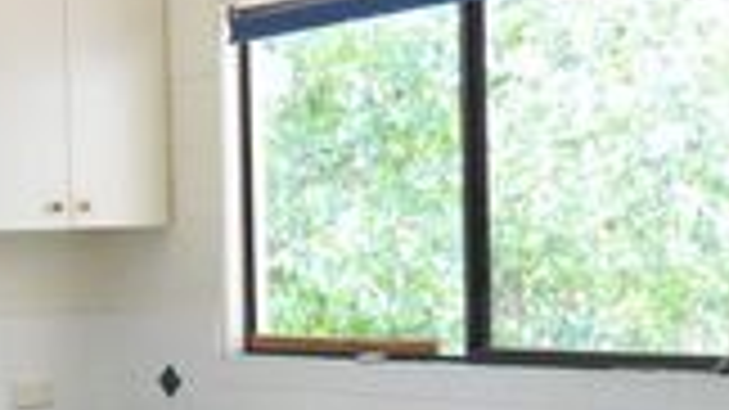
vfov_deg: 14.6
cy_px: 345
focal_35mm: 82
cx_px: -76
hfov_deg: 24.2
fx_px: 1585
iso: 400
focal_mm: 18
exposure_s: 1/60
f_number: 4
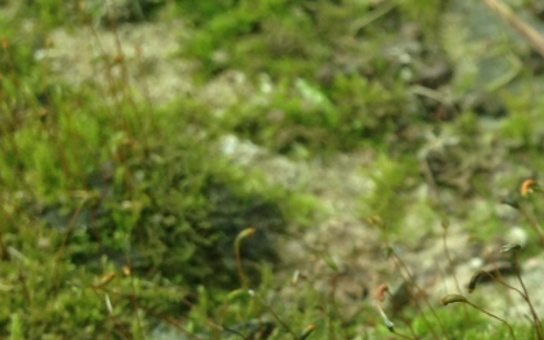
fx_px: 1335
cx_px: 656
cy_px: 288
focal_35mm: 90
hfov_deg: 21.4
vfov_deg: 14.4
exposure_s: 1/120
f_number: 2.4
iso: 64
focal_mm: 4.12
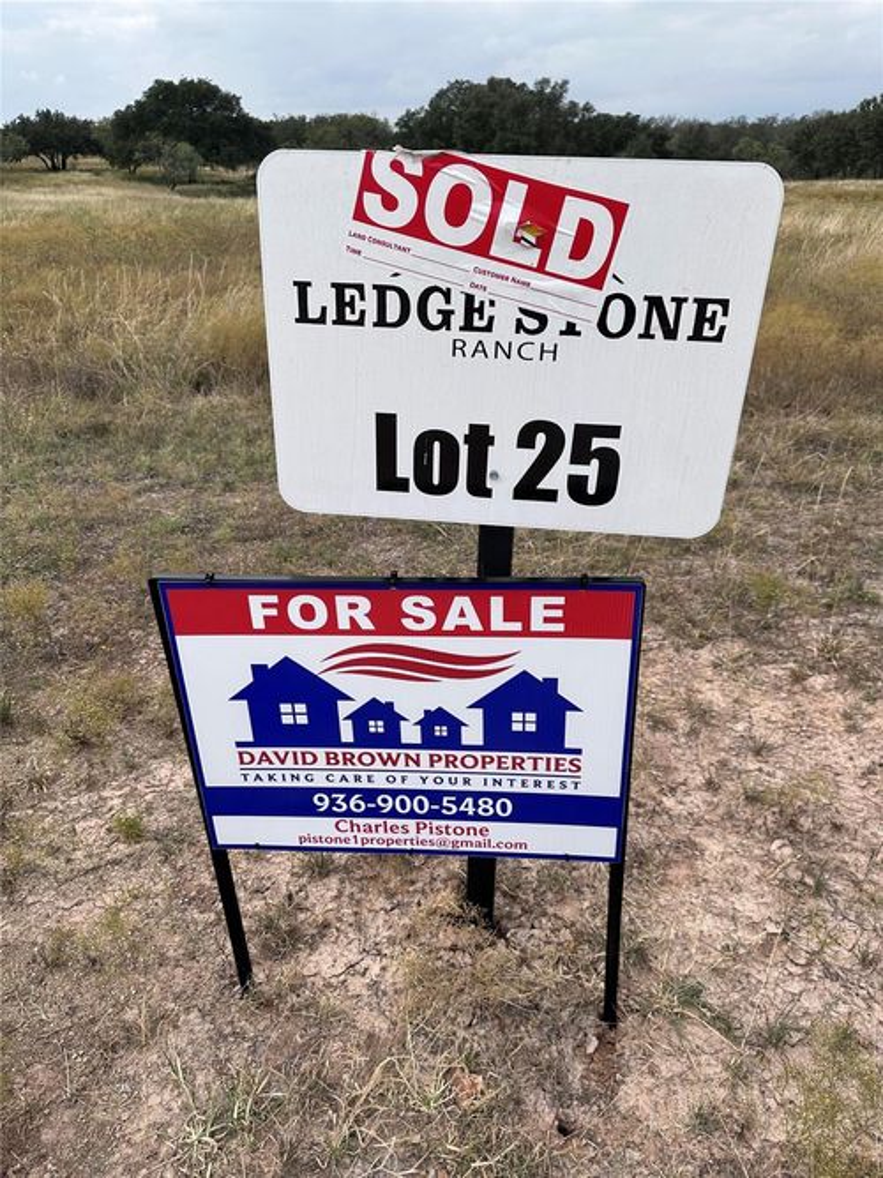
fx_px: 817
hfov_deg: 56.8
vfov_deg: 71.6
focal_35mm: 24
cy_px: 589
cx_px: 442
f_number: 1.78
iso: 80
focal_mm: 6.86
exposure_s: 1/3597
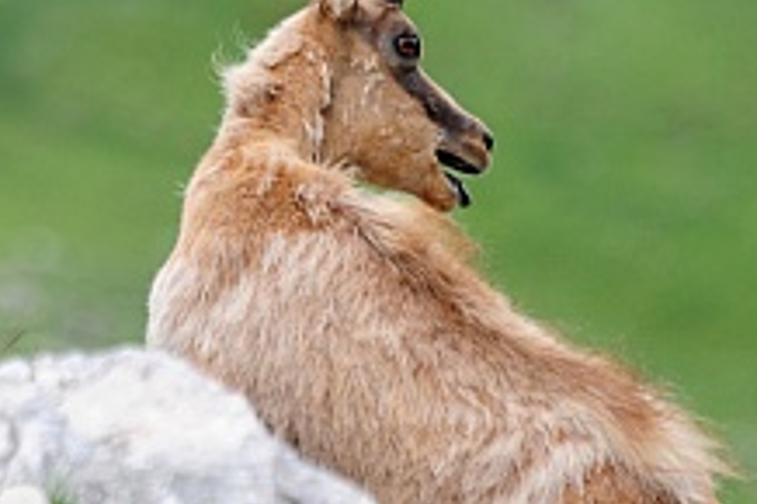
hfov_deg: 2.5
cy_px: 191
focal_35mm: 825
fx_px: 17334
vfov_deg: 1.7
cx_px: 476
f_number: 7.1
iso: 320
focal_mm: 300
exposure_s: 1/200
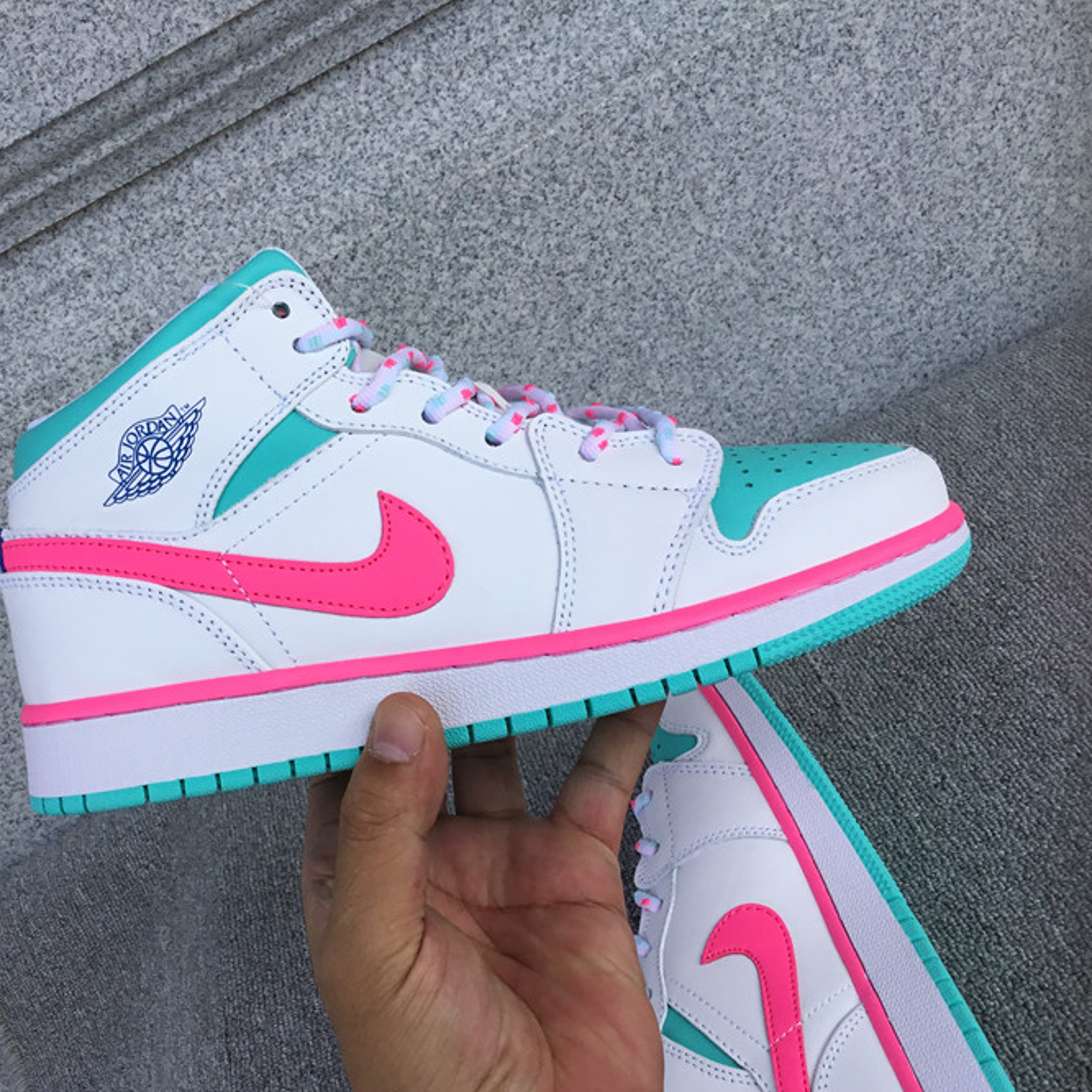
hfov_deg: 44.5
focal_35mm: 37
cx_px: 395
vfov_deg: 44.9
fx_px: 1321
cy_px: 550
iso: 25
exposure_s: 1/673
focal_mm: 3.3
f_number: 2.4
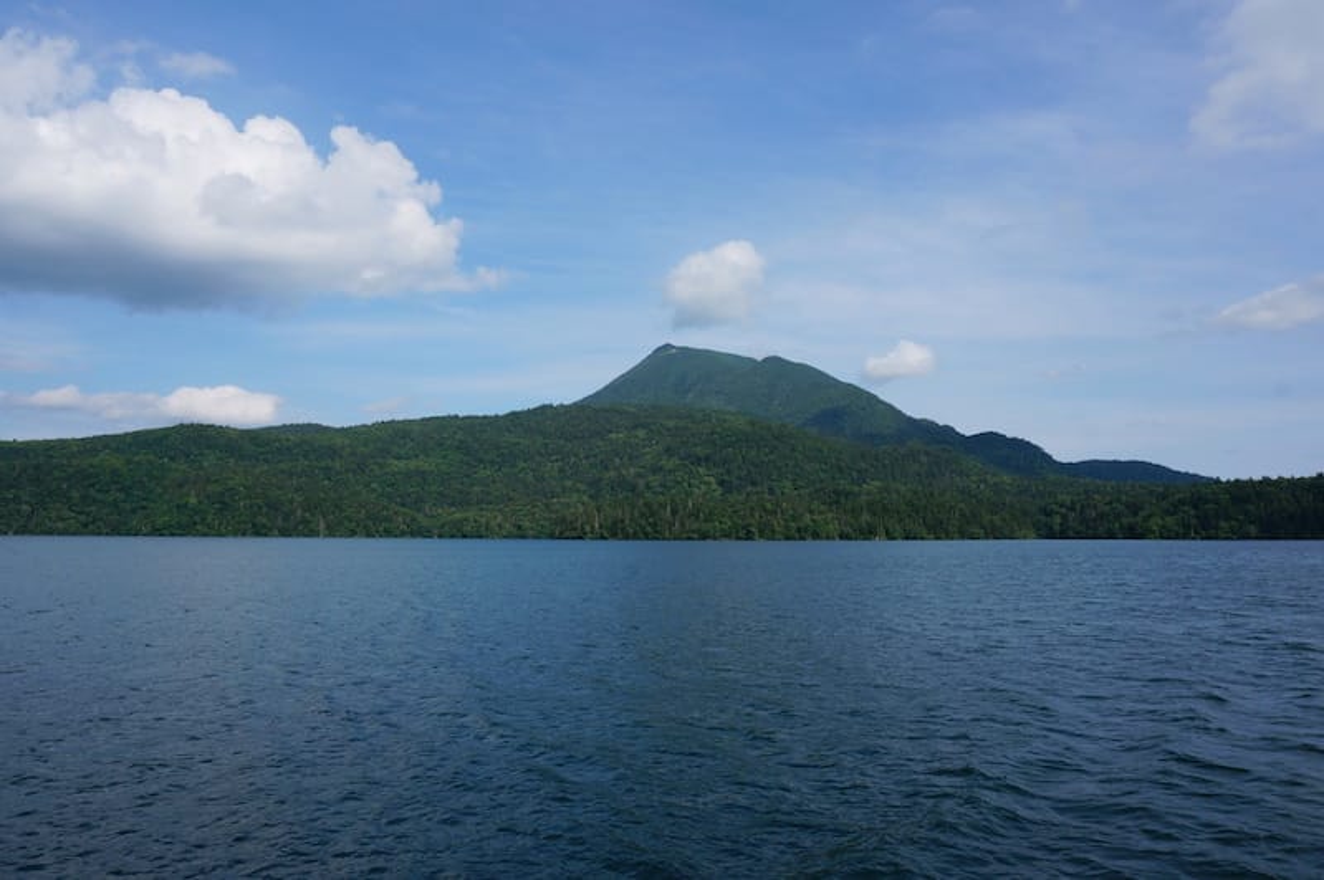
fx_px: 882
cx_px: 662
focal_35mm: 24
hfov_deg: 73.8
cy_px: 440
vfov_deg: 53.1
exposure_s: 1/125
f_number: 13
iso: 100
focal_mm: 16
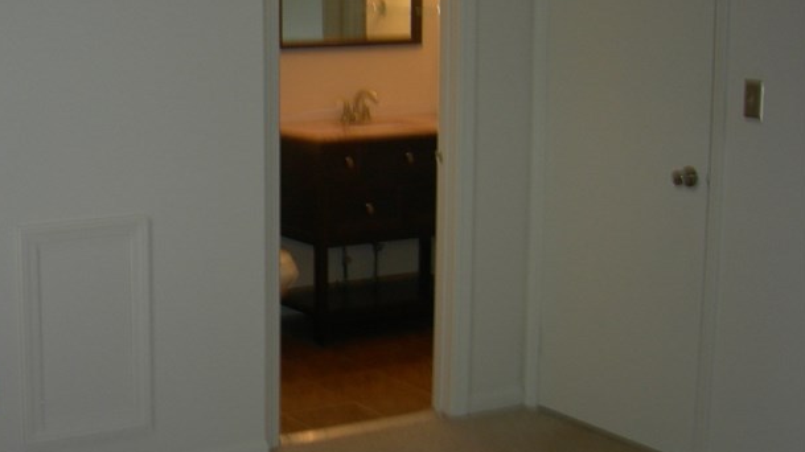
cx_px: 134
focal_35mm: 66
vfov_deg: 18.2
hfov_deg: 30.9
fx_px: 1408
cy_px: 207
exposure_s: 1/30
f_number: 2.7
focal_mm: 7.5
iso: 64
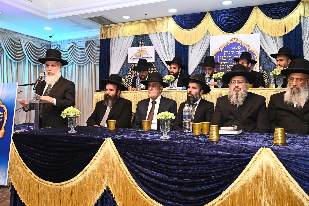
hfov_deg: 55.8
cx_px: 154
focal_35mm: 34
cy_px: 103
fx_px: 292
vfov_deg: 38.8
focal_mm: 34
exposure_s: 1/200
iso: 2000
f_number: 7.1
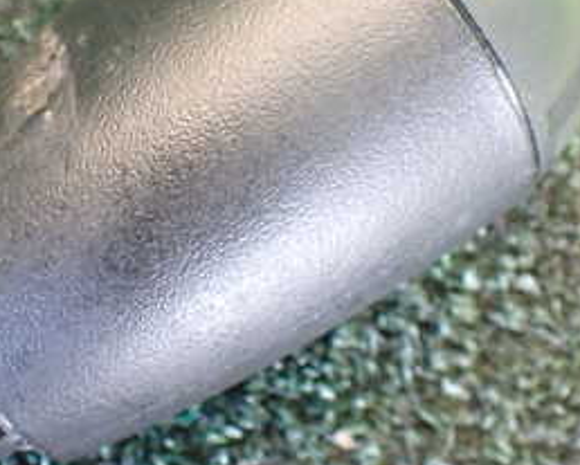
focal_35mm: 68
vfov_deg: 22.3
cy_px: 117
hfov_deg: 27.6
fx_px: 1169
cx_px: 162
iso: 800
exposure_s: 1/60
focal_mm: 5.4
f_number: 2.3
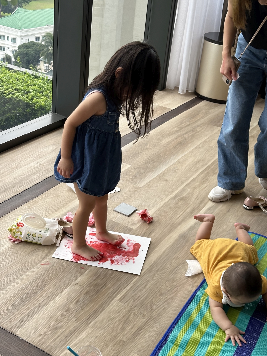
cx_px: 134
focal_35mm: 48
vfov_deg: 39.7
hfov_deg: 30.3
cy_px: 178
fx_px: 494
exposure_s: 1/336
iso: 64
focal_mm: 6.86
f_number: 1.78
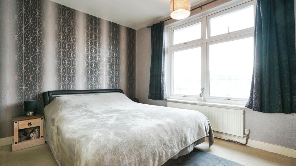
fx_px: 133
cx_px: 147
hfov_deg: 95.9
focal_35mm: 17
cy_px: 87
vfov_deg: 63.9
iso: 2000
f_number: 6.3
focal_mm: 16
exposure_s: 1/100
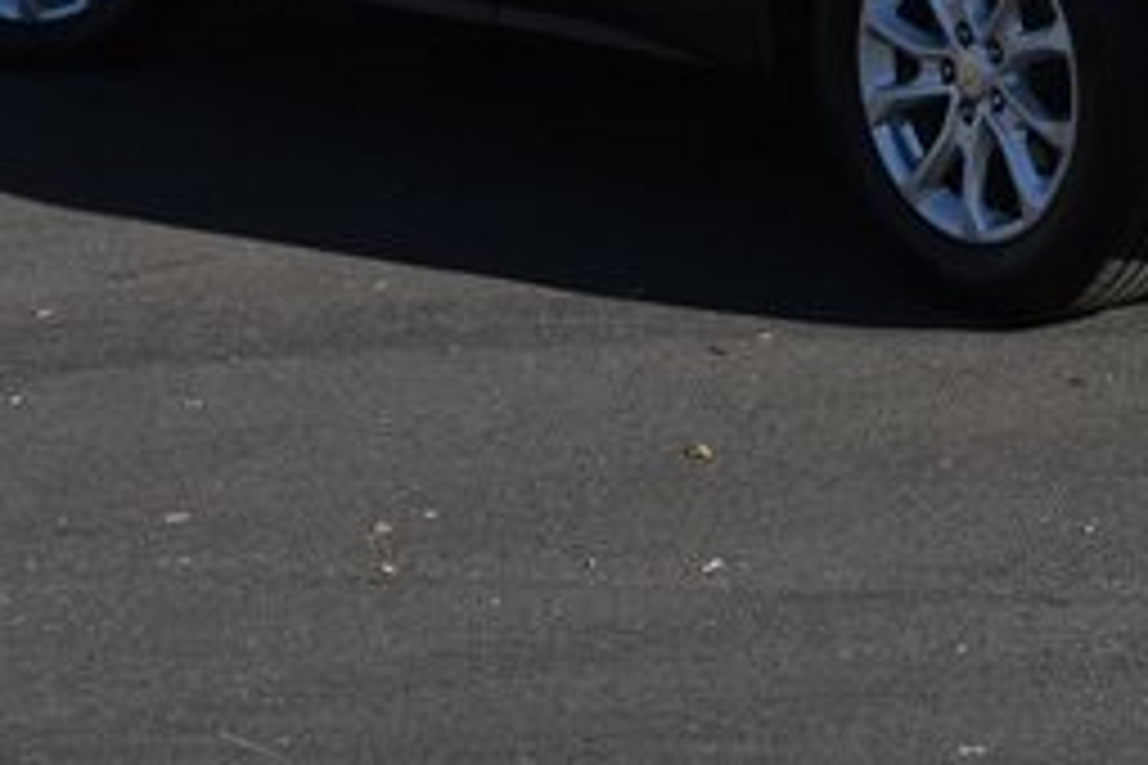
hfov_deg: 14.2
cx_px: 1004
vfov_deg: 9.5
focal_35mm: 143
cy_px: -178
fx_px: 4560
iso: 1250
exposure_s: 1/1000
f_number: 16
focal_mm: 38
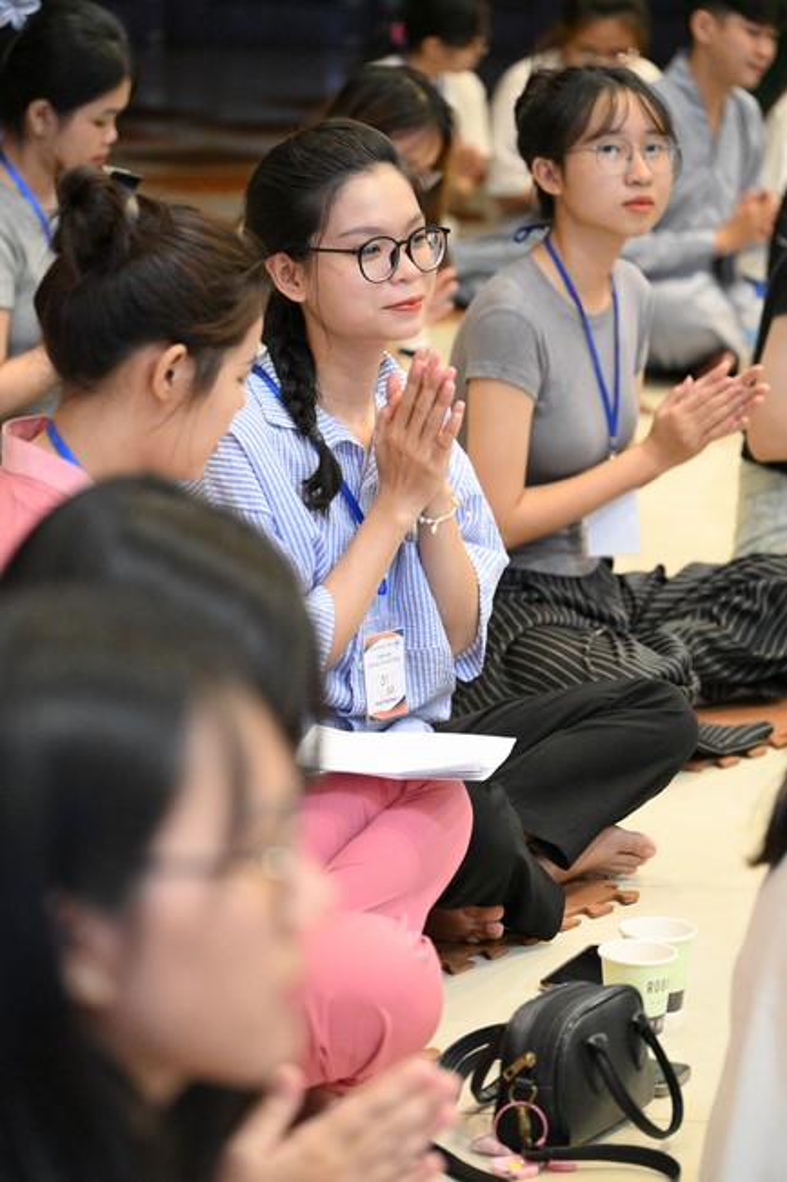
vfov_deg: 17.1
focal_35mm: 120
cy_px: 591
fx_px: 3937
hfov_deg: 11.4
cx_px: 394
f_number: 4
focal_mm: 120
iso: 10000
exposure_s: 1/200
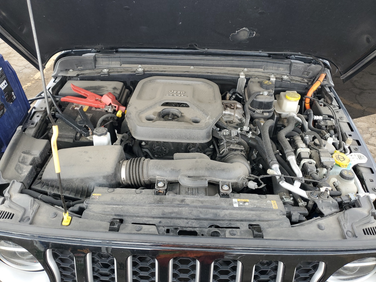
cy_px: 141
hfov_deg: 67.3
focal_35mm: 26
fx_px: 282
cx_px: 188
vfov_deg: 53.1
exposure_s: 1/179
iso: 50
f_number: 1.5
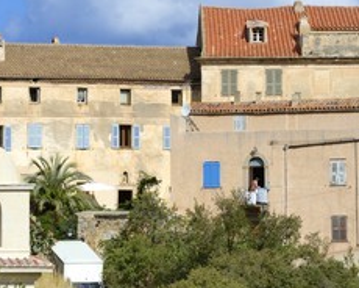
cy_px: 163
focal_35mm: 291
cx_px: 123
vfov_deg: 5.3
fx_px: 3092
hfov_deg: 6.6
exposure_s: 1/250
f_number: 16
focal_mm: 170
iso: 200
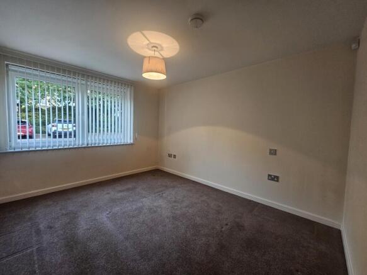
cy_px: 138
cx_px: 184
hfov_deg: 106.2
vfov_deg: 89.9
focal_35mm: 13
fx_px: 138
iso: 160
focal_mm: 2.2
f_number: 2.2
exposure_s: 1/50
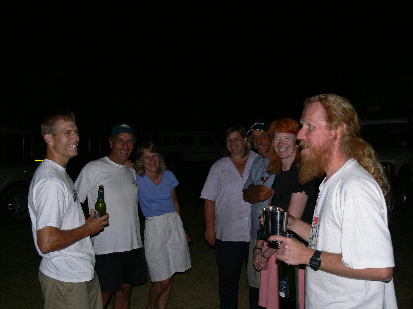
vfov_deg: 40.7
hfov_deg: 52.6
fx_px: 418
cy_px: 154
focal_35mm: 35
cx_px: 206
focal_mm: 7.4
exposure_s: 1/30
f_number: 3.6
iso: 100
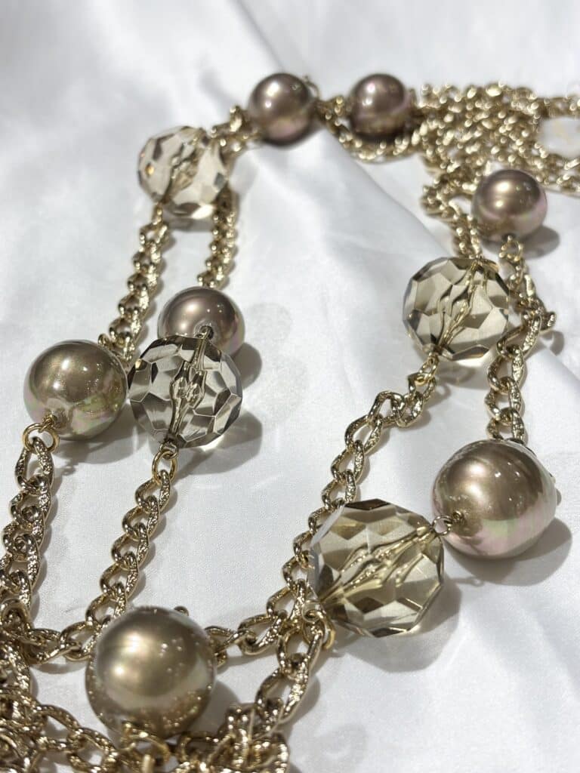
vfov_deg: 36.8
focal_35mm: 52
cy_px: 386
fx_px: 1162
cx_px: 290
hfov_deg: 28.0
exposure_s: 1/193
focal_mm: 5.96
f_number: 1.6
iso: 32
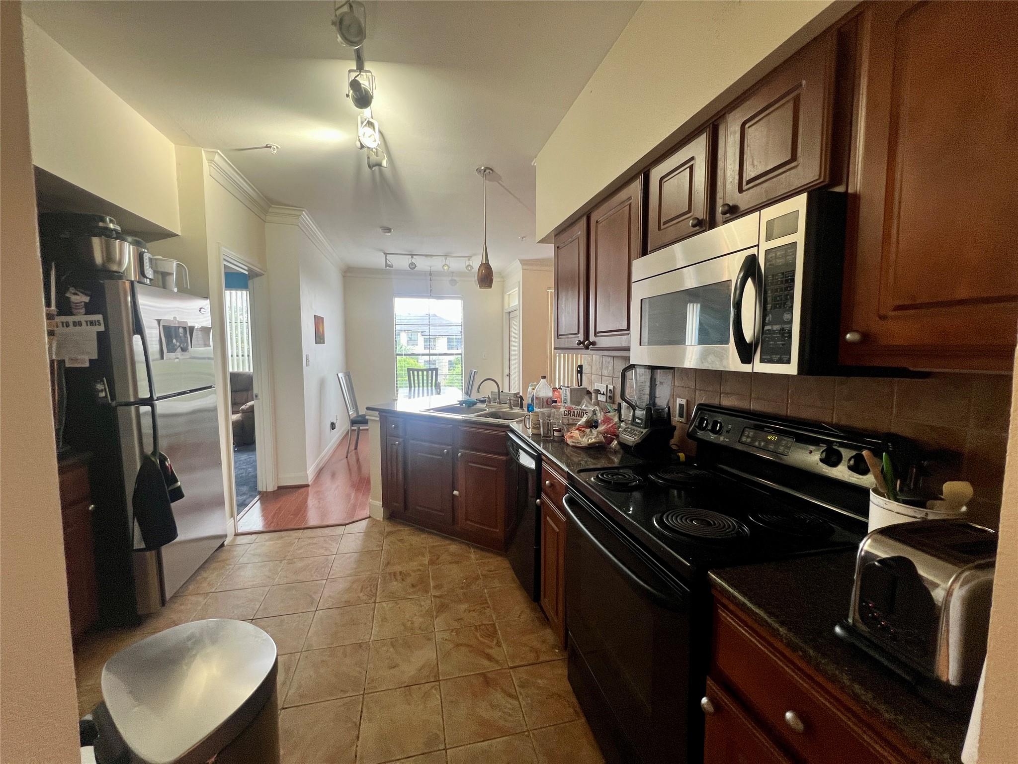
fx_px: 382
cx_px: 509
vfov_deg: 89.9
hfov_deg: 106.2
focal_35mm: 13
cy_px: 382
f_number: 1.8
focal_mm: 1.57
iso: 125
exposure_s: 1/60
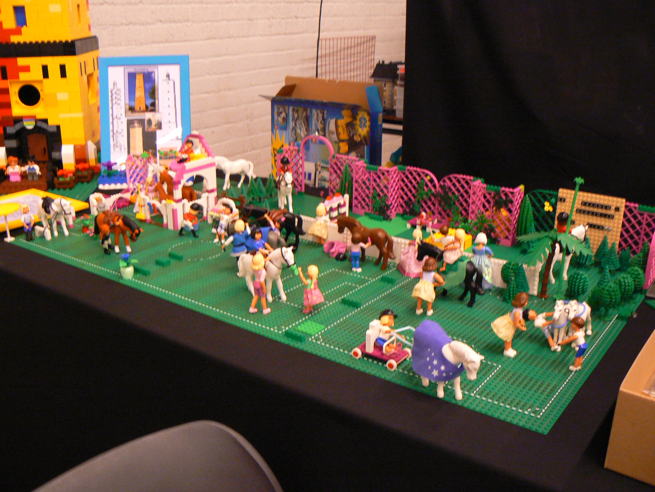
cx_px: 328
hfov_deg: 51.4
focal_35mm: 36
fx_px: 681
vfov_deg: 39.7
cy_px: 246
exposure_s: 1/6
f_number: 2.8
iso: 200
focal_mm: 6
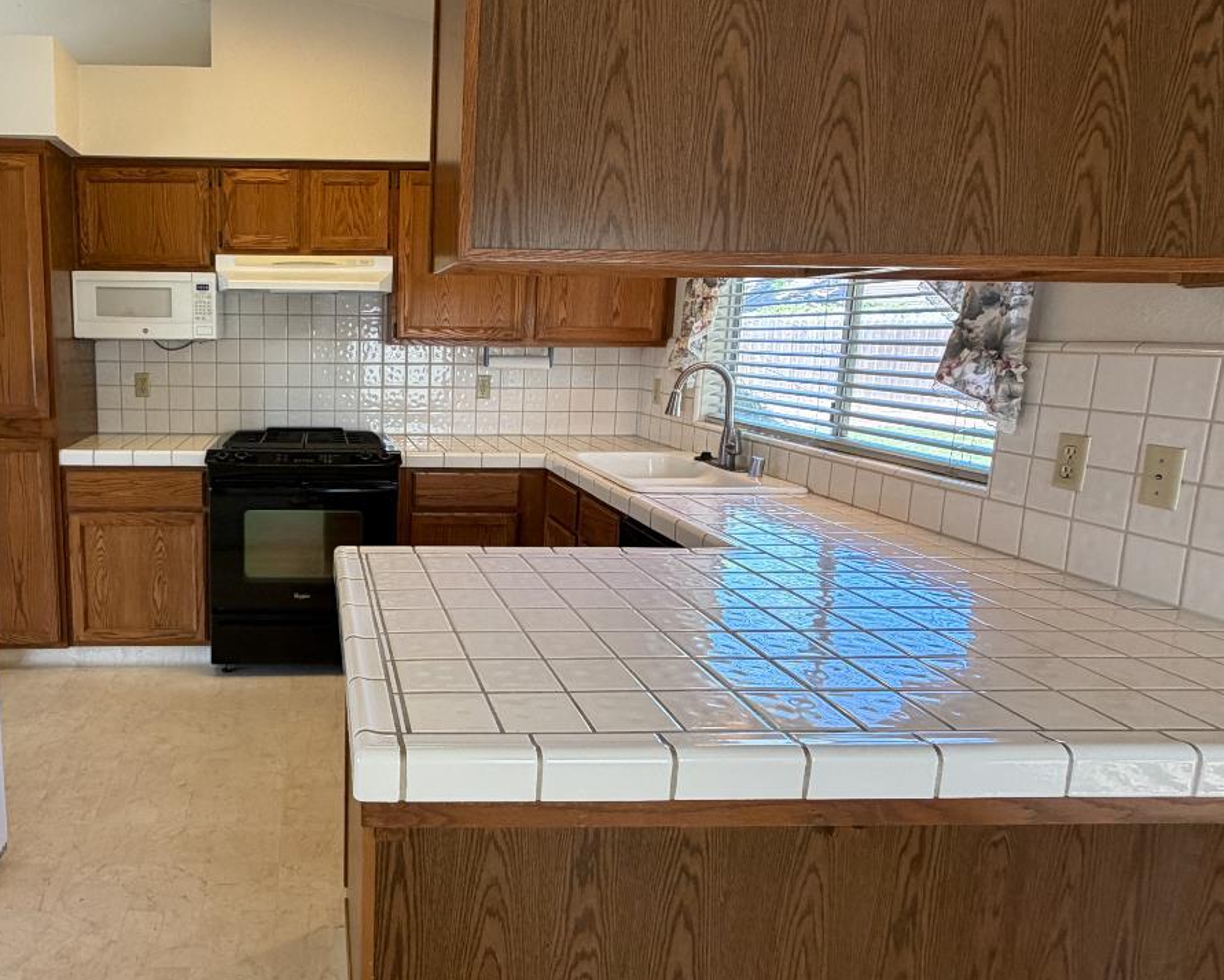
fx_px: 833
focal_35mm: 23
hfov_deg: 68.9
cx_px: 342
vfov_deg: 60.8
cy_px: 461
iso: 160
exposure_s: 1/120
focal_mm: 2.22
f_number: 2.2
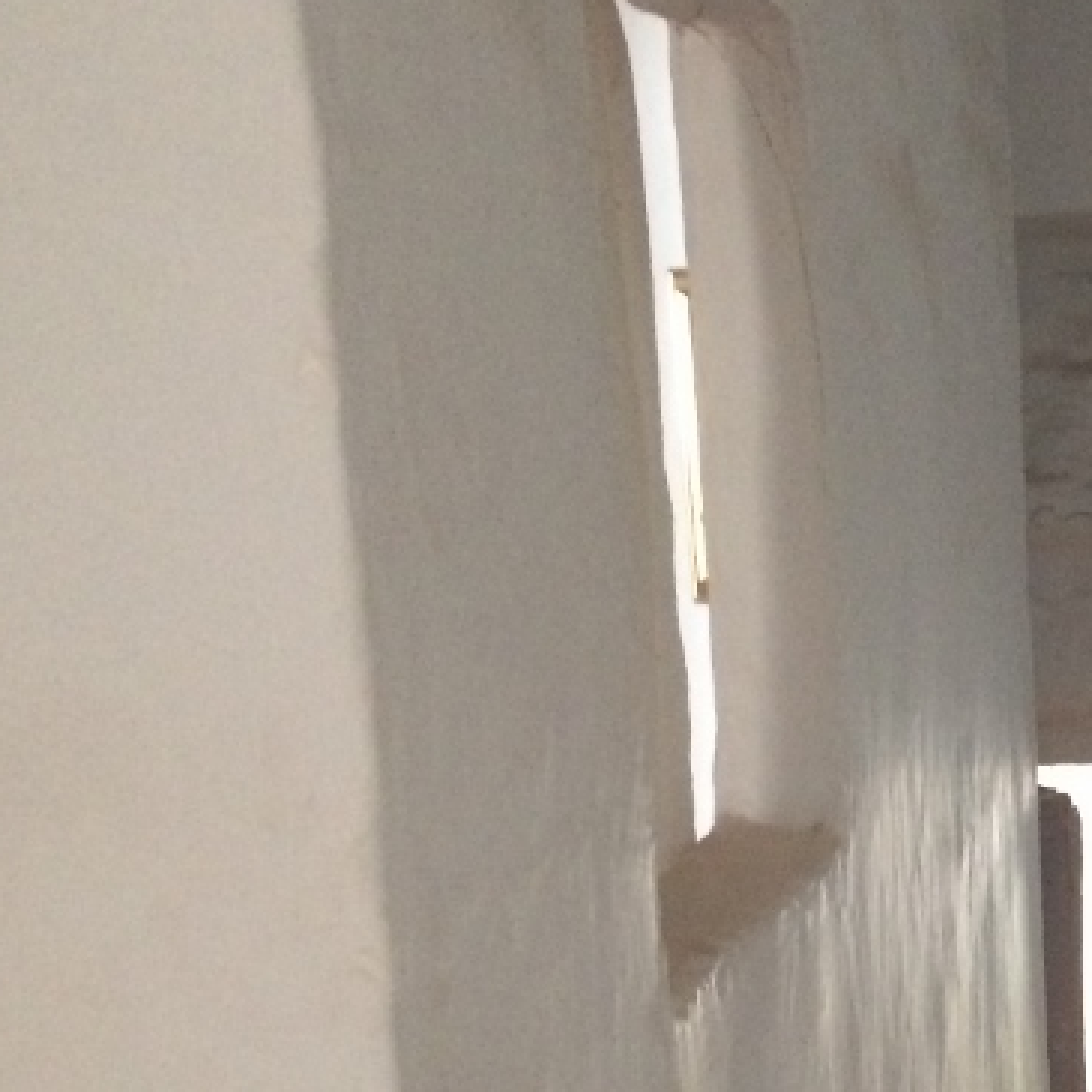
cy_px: 745
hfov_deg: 21.8
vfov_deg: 23.9
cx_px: 1397
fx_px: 2570
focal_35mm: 72
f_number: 2.2
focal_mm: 4.15
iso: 500
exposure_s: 1/17
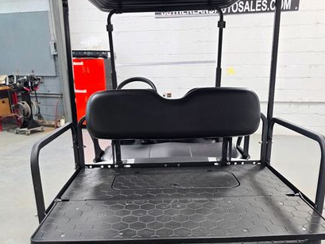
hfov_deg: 51.3
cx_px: 160
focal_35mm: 36
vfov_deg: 38.5
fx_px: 338
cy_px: 186
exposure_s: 1/120
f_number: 1.7
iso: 160
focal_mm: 6.3
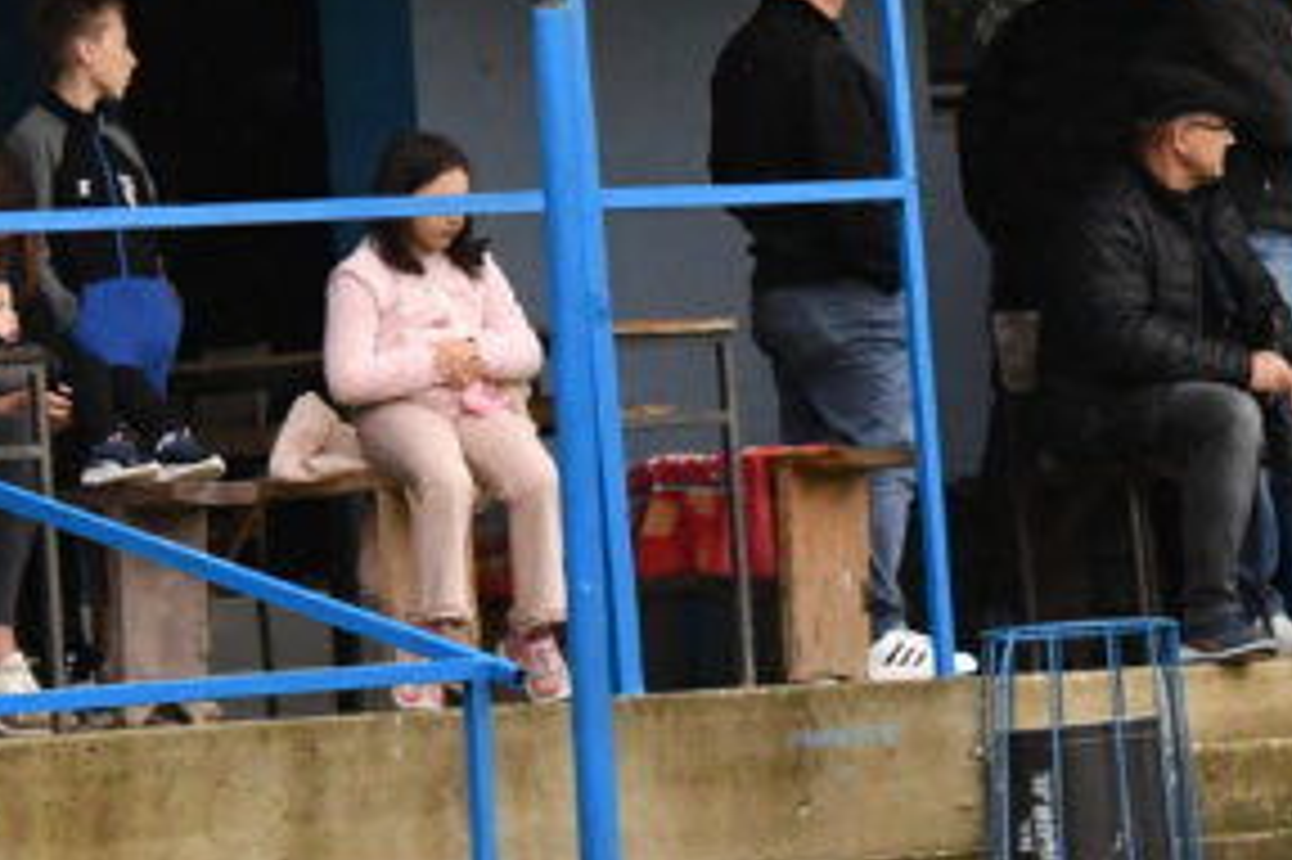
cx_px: 1044
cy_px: -290
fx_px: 16535
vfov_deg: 3.0
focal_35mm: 461
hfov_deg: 4.5
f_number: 7.1
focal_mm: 86
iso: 3200
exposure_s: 1/800
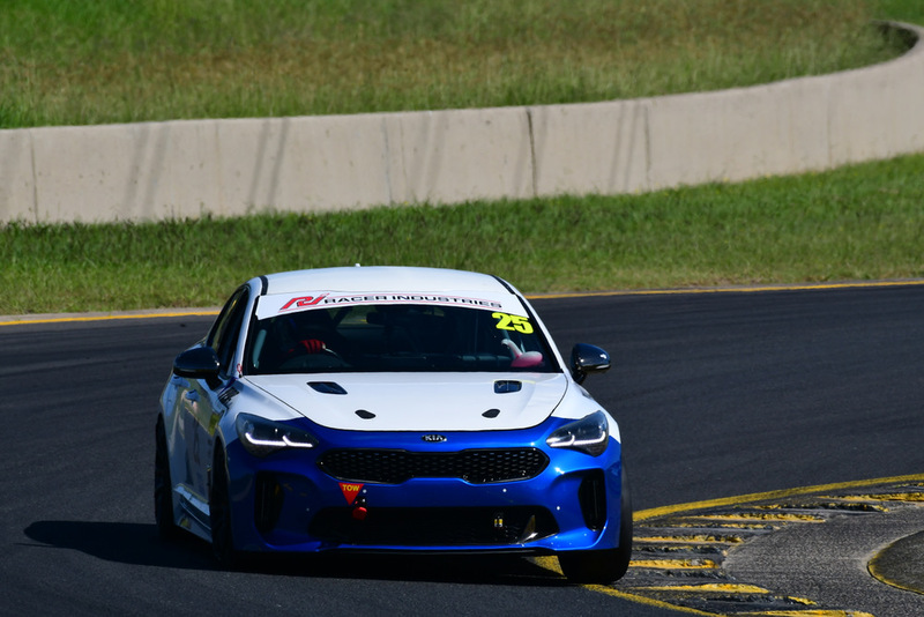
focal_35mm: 750
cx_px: 462
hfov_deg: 2.7
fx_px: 19256
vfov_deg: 1.8
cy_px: 308
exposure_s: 1/640
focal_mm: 500
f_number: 11
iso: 250
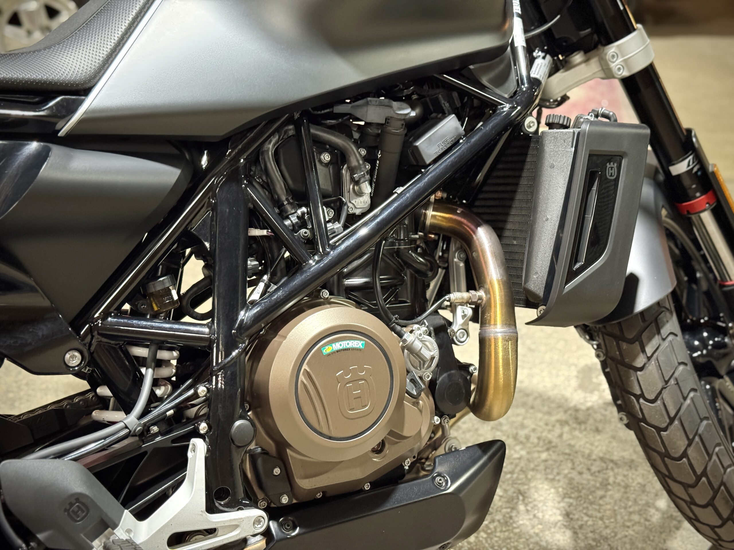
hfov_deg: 39.7
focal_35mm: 48
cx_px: 367
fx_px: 1018
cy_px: 275
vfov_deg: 30.3
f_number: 1.78
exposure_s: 1/33
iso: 500
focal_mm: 6.76
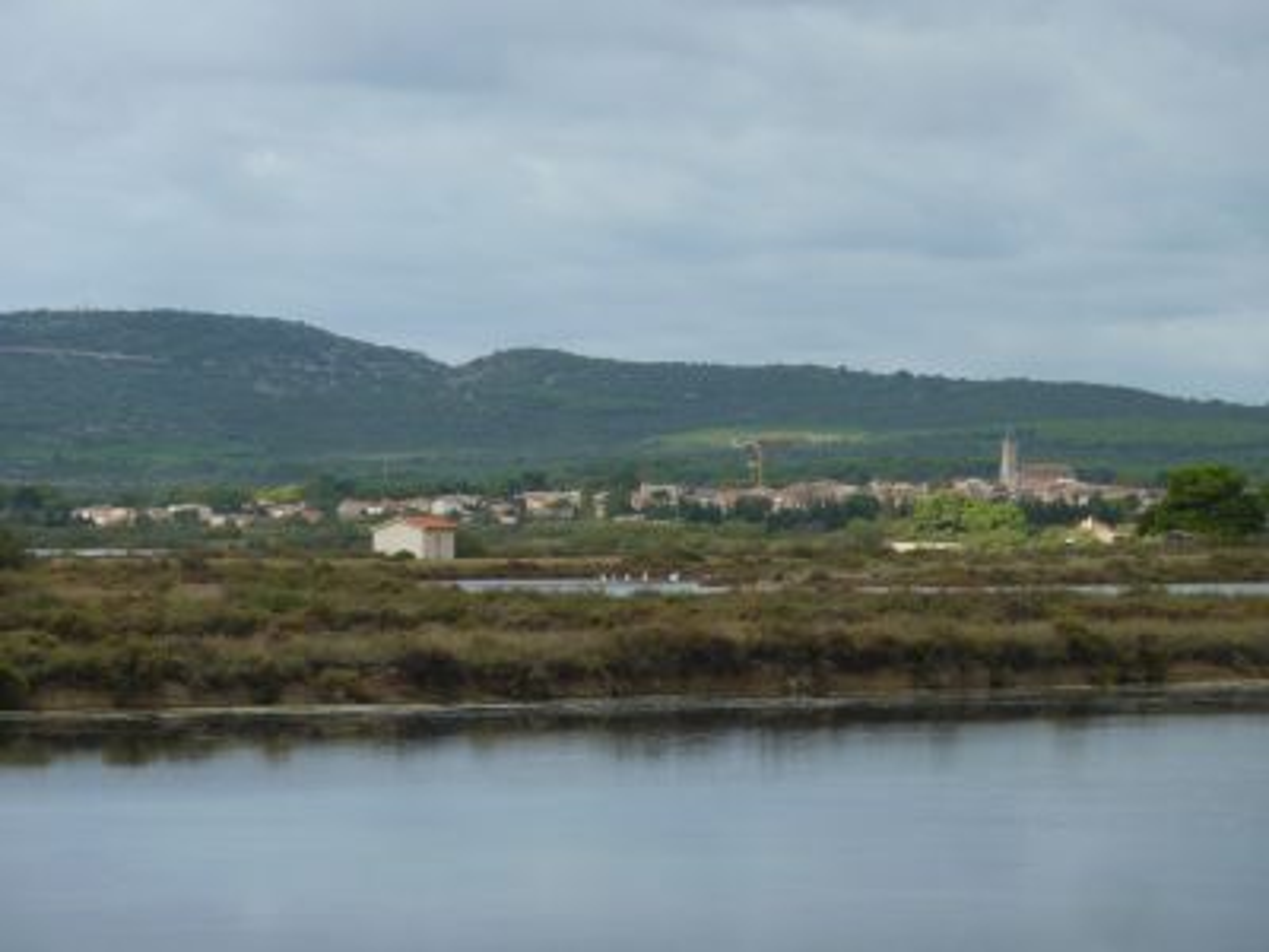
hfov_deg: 10.9
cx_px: 634
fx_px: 6672
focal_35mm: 182
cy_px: 476
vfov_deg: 8.2
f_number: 4.5
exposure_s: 1/320
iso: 80
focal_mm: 29.9
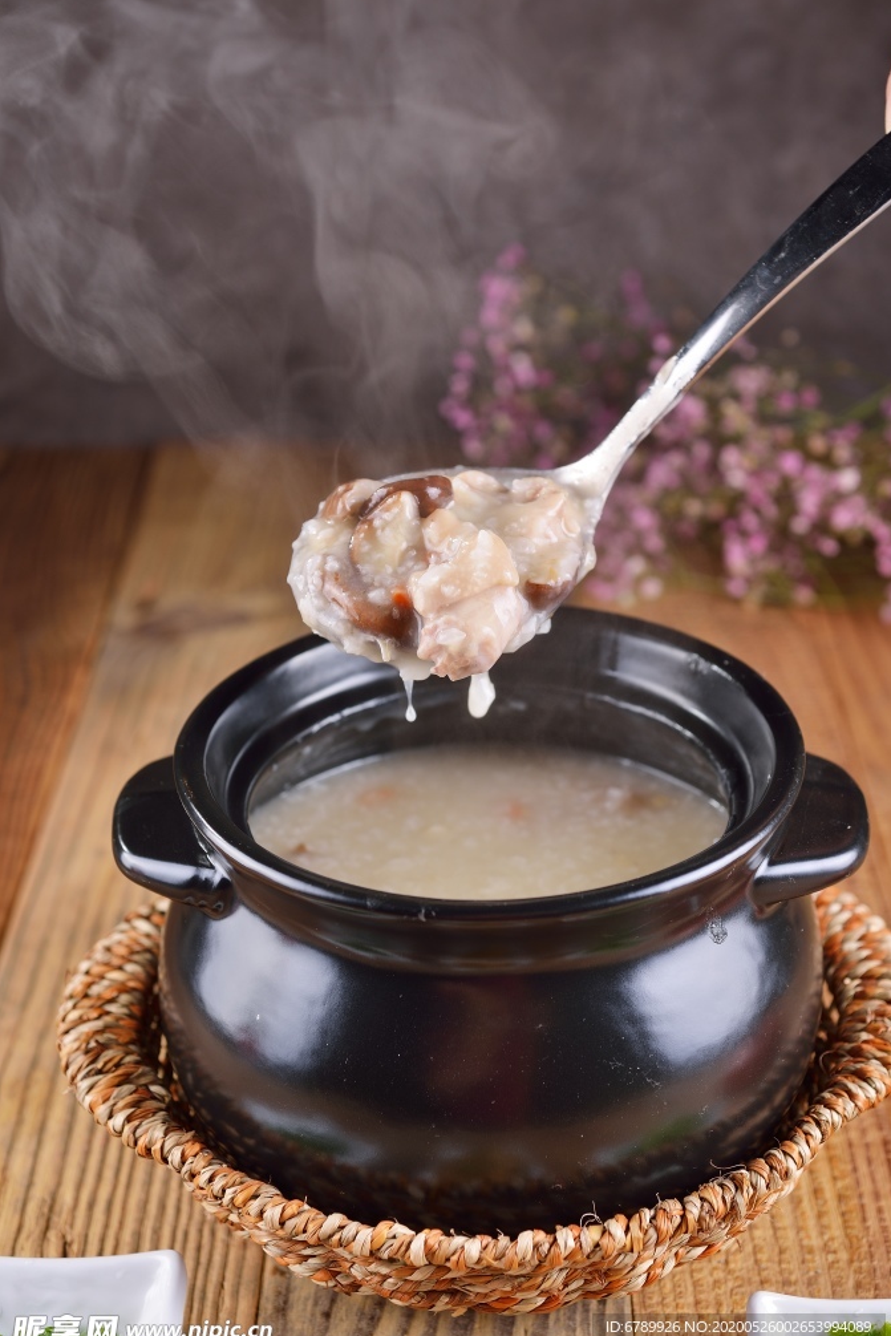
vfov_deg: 35.6
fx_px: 2078
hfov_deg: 24.2
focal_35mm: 56
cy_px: 673
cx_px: 446
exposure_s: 1/160
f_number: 5.6
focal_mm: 55
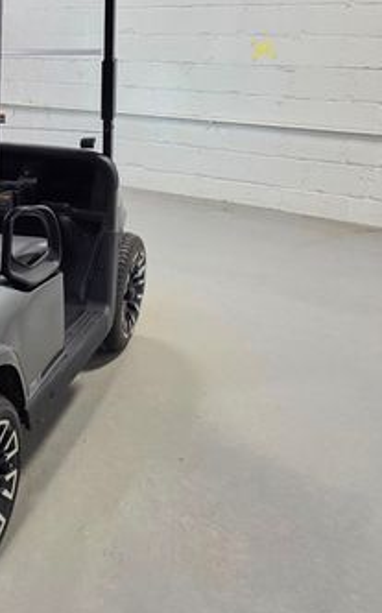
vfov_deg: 42.4
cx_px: -192
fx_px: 784
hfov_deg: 22.4
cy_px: 236
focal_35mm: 47
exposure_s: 1/120
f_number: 1.7
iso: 125
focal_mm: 6.3
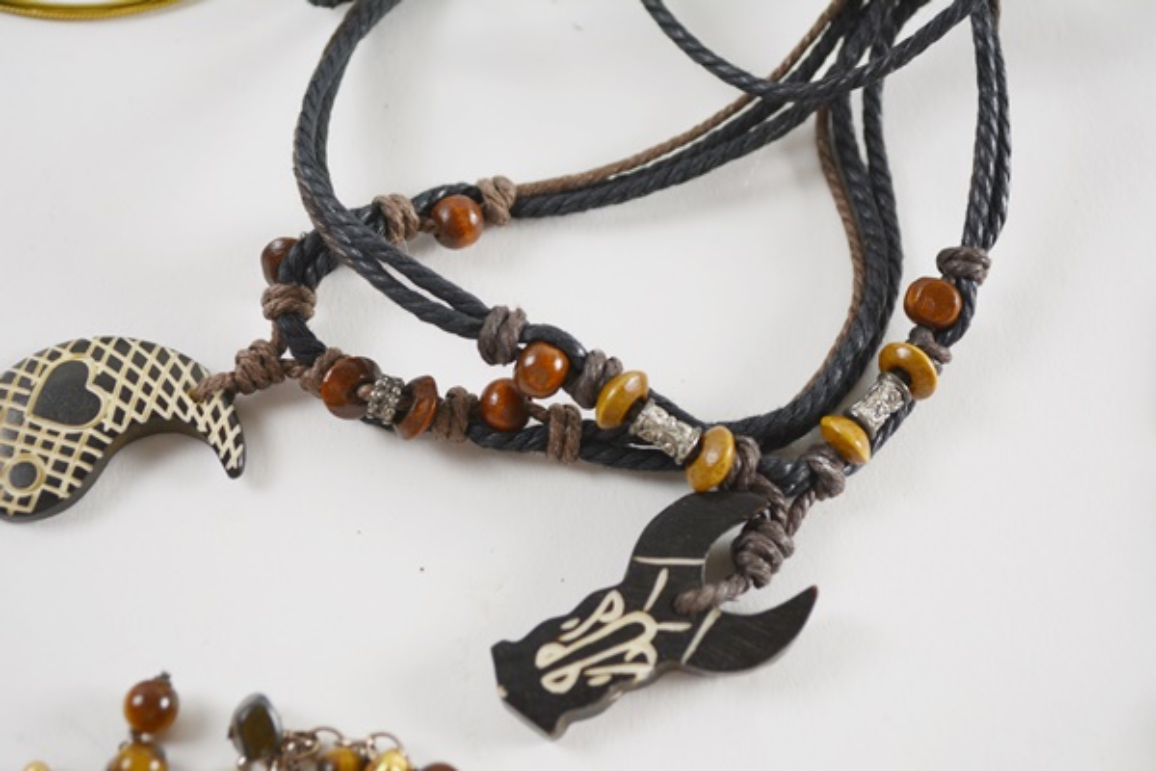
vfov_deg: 22.6
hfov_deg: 33.4
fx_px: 1927
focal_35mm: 60
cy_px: 386
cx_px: 578
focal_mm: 40
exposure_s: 1/125
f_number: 5.6
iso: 250
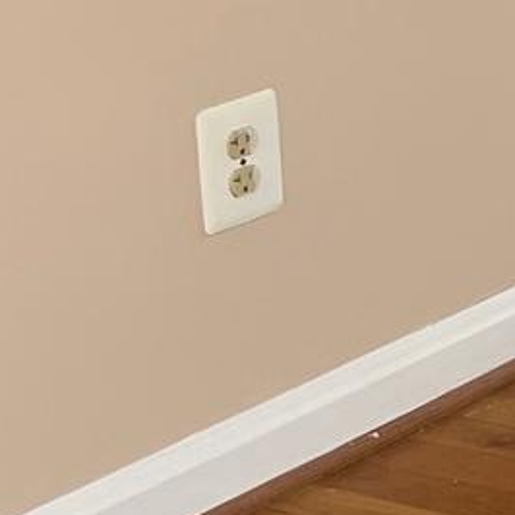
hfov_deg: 7.6
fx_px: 2979
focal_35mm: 177
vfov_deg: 9.4
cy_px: -436
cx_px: 1882
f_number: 1.6
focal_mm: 5.1
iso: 50
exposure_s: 1/164
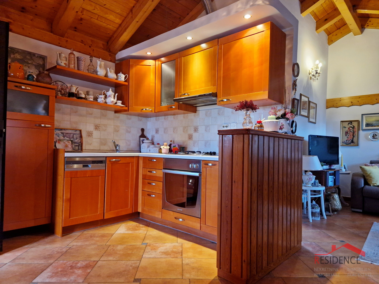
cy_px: 142
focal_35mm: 23
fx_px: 252
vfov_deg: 58.9
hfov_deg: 73.9
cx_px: 190
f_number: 1.8
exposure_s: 1/100
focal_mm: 5.4
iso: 800
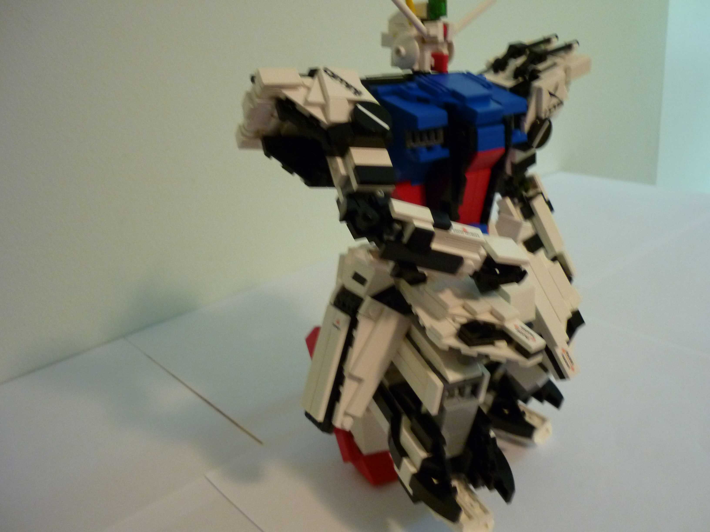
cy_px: 266
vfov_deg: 42.9
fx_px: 677
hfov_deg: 55.4
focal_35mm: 33
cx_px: 355
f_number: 2.8
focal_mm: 5.5
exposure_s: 1/13
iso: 400
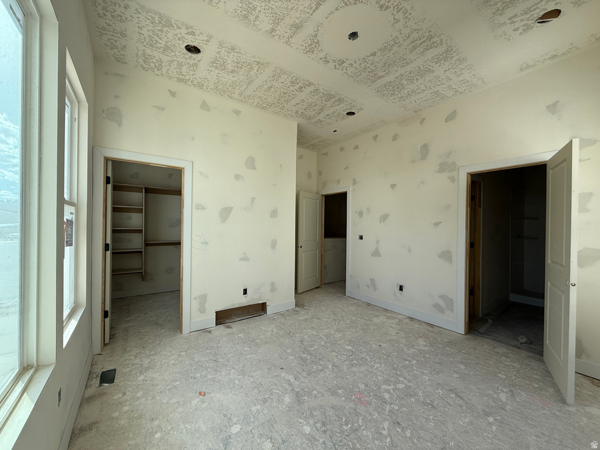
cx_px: 300
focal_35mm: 14
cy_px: 225
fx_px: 243
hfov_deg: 102.1
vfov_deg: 85.7
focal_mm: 2.22
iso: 50
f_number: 2.2
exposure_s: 1/370
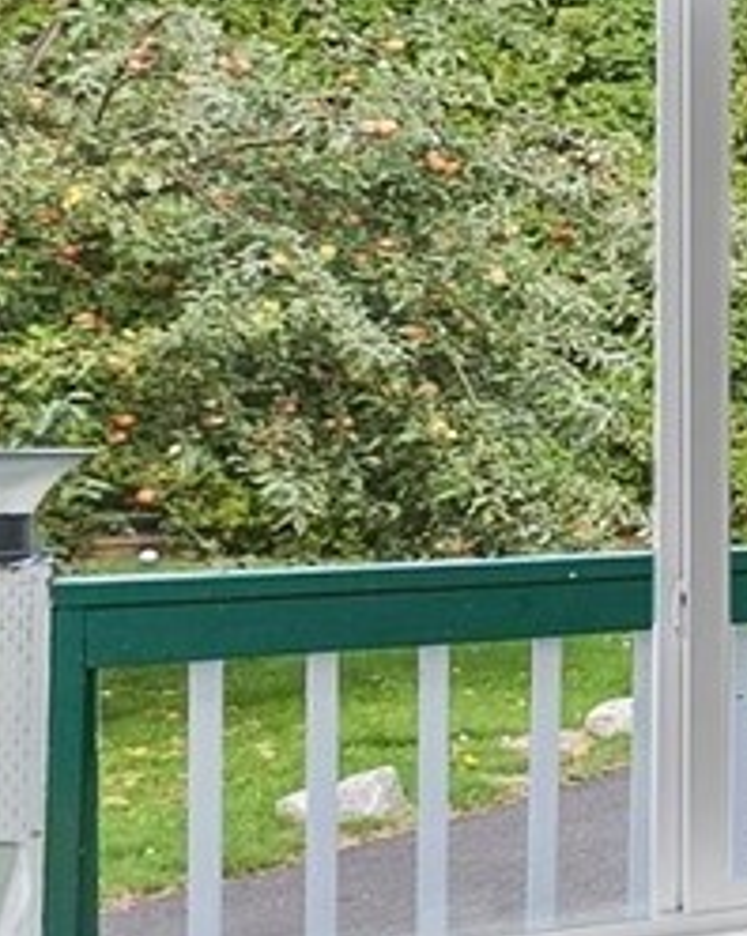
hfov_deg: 10.0
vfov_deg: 21.2
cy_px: 302
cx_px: 2494
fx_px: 2490
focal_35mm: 90
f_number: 7.1
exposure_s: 1/3
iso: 200
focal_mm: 14
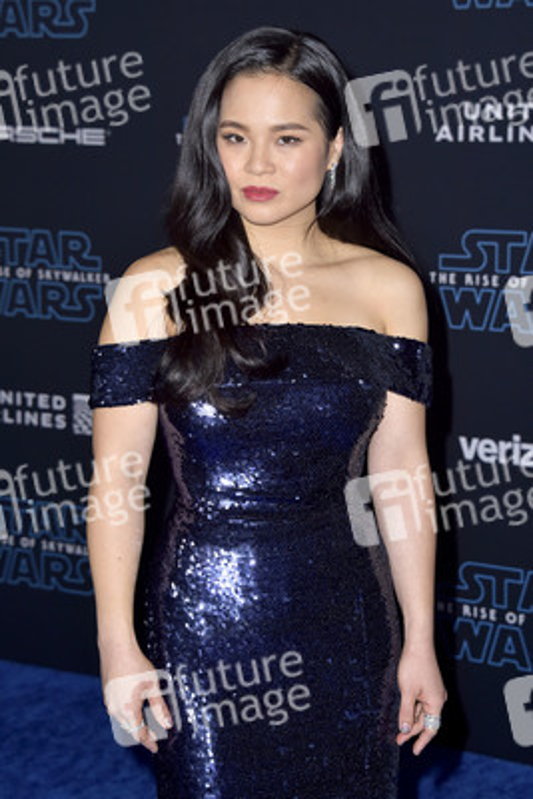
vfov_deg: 22.6
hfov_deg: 15.2
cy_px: 400
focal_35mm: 90
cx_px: 266
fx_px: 1997
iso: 500
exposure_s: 1/250
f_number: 7.1
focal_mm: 90
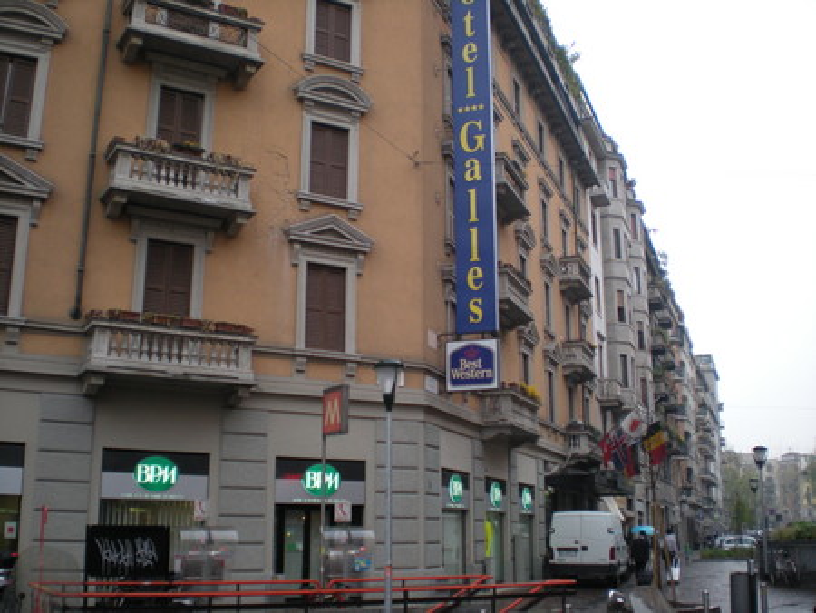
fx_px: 896
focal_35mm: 38
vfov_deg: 37.8
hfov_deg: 49.0
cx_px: 408
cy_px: 306
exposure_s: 1/59.8
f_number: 3.1
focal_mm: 6.3
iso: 100
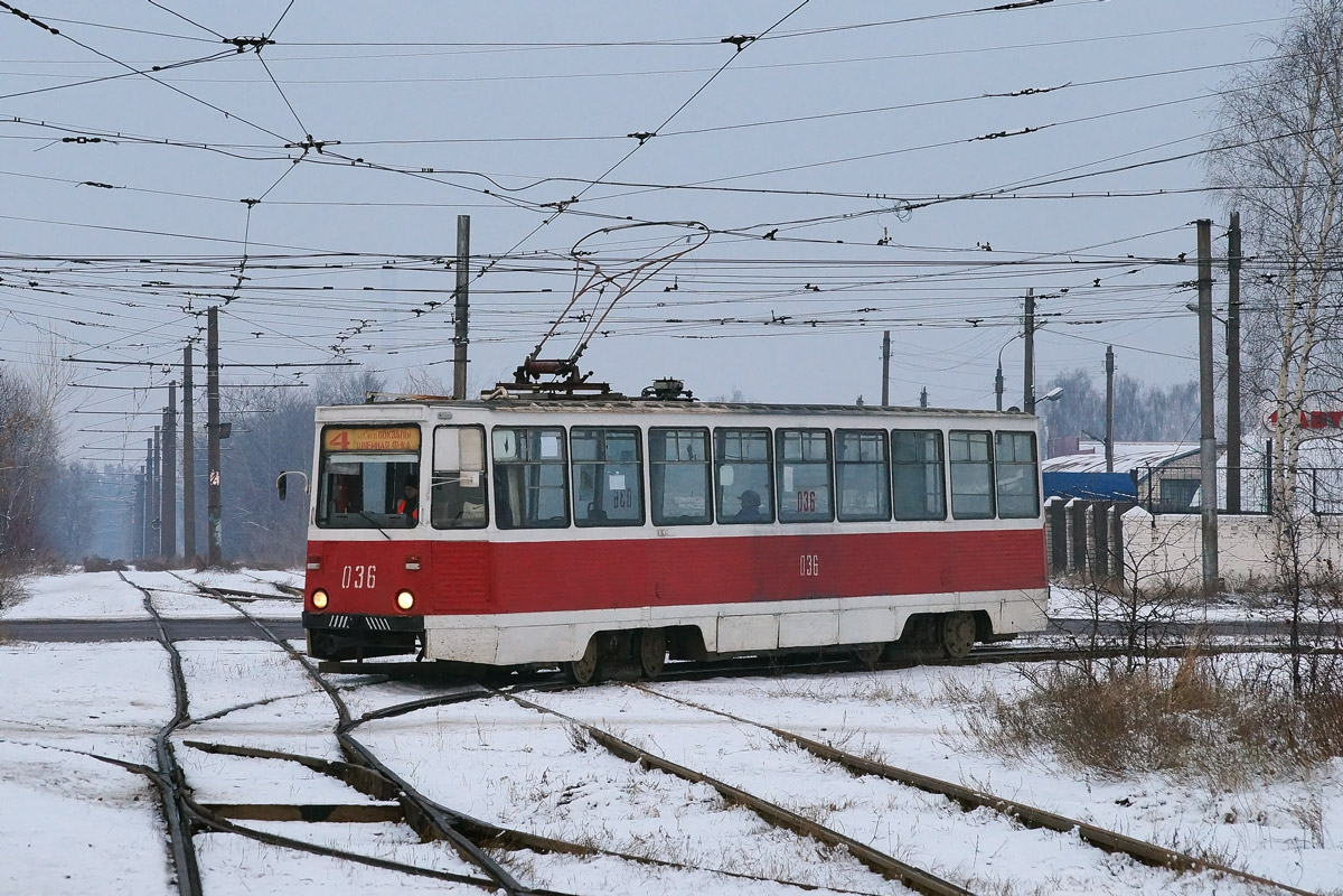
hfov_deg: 19.5
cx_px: 672
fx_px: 3917
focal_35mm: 105
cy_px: 448
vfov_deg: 13.0
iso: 800
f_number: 7.1
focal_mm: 70
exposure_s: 1/1000
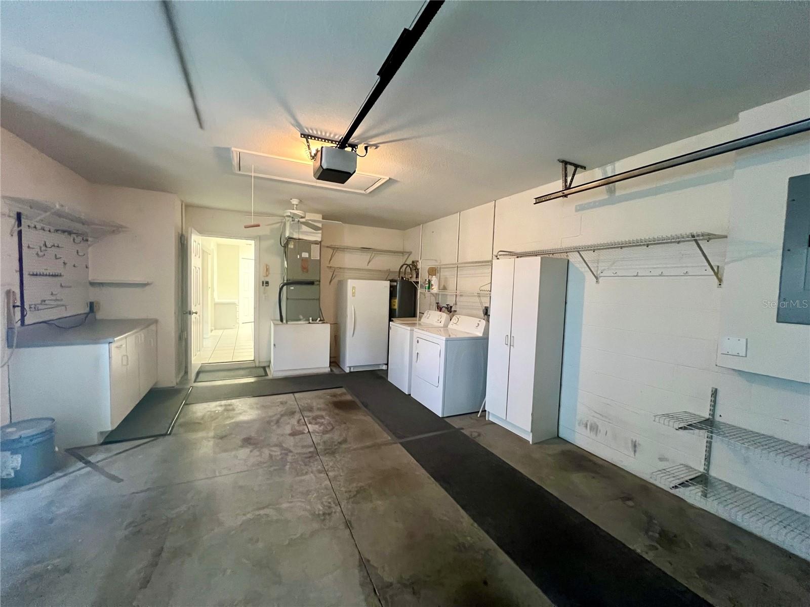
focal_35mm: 13
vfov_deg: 89.9
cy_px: 304
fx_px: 304
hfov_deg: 106.2
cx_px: 405
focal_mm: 1.57
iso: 640
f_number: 1.8
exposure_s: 1/60
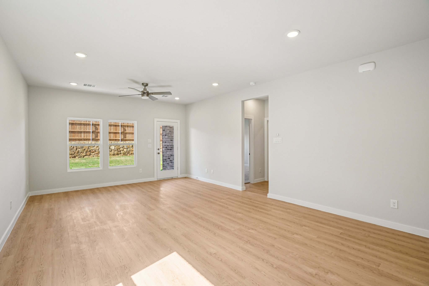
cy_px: 143
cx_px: 214
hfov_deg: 96.7
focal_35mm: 16
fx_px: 191
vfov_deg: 73.7
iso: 400
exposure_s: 1/60
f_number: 8
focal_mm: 16
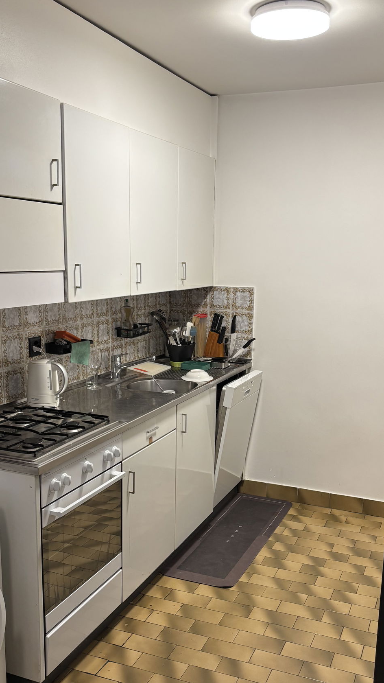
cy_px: 384
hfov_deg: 32.8
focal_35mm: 36
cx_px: 194
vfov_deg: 55.1
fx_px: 652
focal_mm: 5.96
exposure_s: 1/100
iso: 125
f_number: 1.6
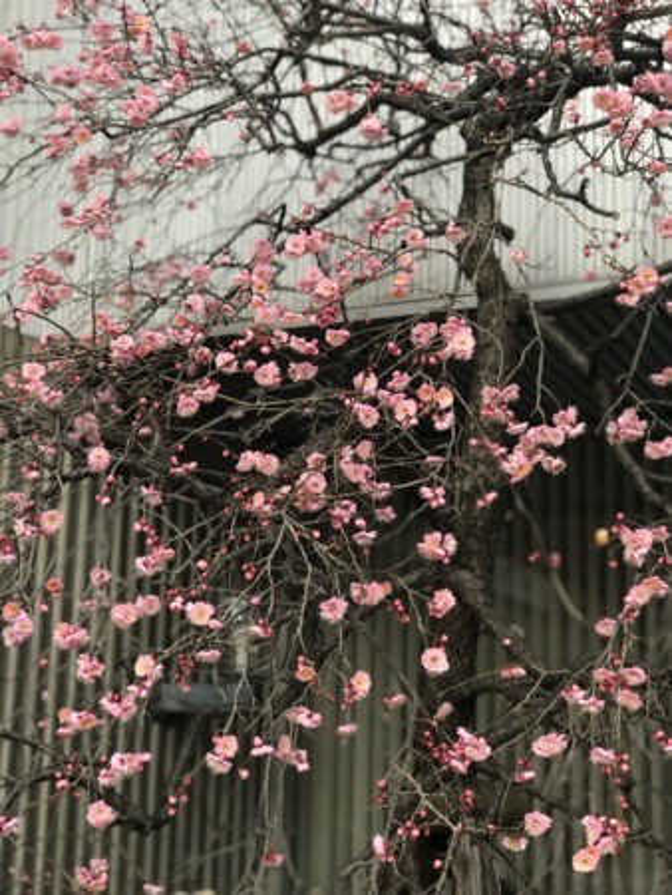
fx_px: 1474
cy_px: 448
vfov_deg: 33.8
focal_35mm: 57
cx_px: 336
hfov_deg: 25.7
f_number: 2.8
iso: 20
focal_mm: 6.6
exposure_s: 1/135
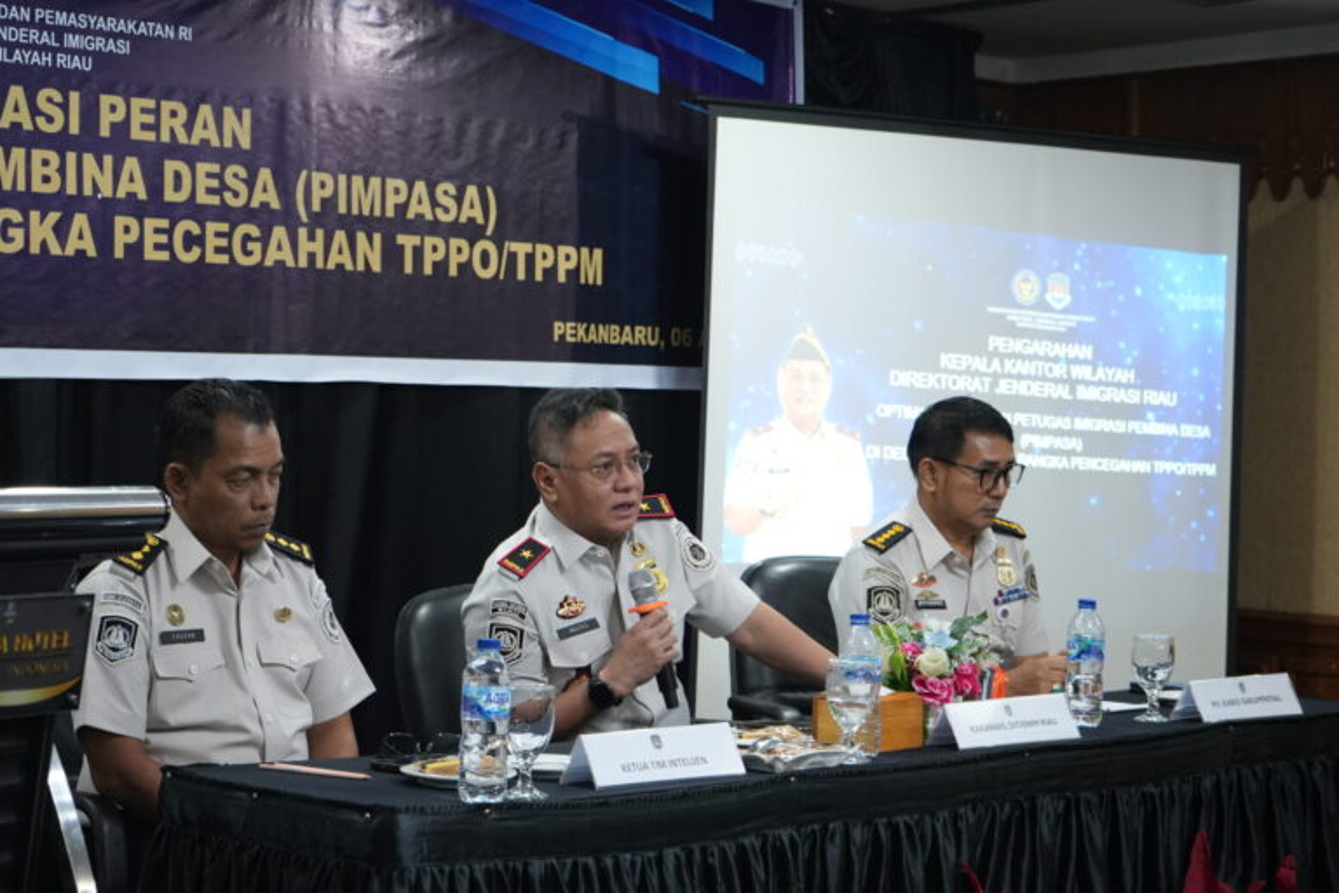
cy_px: 446
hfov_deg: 28.8
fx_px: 2603
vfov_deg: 19.5
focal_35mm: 70
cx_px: 670
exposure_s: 1/80
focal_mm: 70
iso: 2500
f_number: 5.6
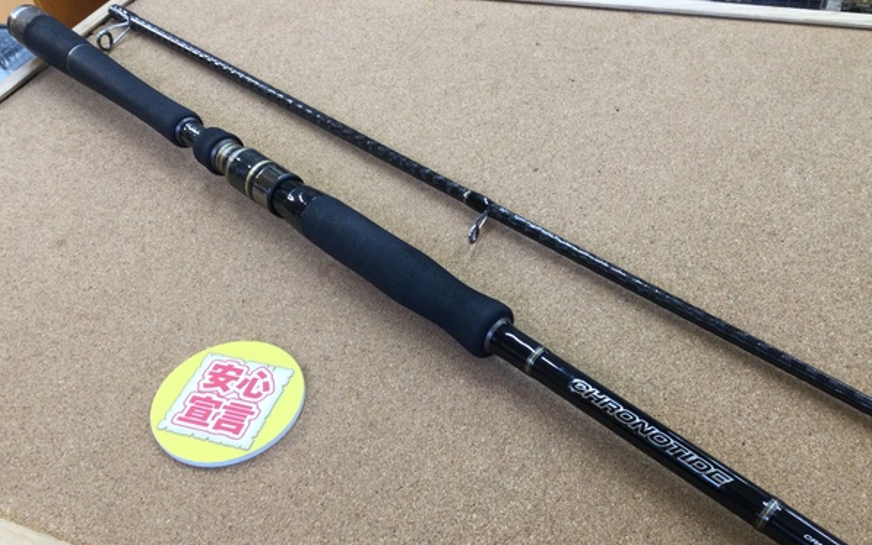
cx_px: 437
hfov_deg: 58.1
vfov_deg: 38.2
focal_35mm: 33
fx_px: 784
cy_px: 314
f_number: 2.4
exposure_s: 1/30
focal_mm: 3.3
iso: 64
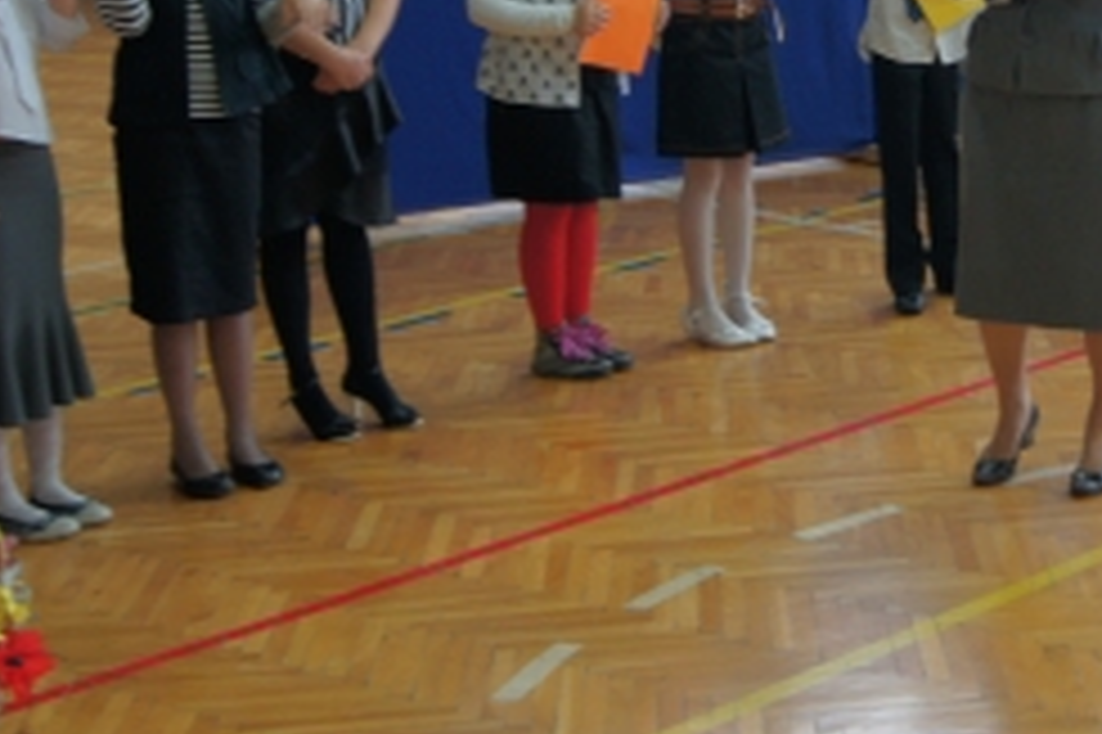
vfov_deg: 14.9
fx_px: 2784
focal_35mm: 91
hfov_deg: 21.9
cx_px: 963
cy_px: 146
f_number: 4.5
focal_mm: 28
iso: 250
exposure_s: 1/50
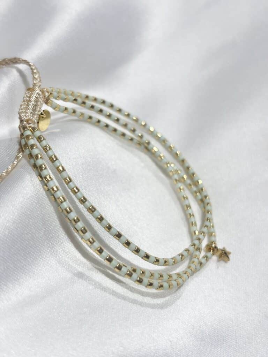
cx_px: 134
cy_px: 178
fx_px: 537
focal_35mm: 52
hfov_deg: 28.0
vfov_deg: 36.8
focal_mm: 5.96
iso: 32
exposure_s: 1/390
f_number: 1.6
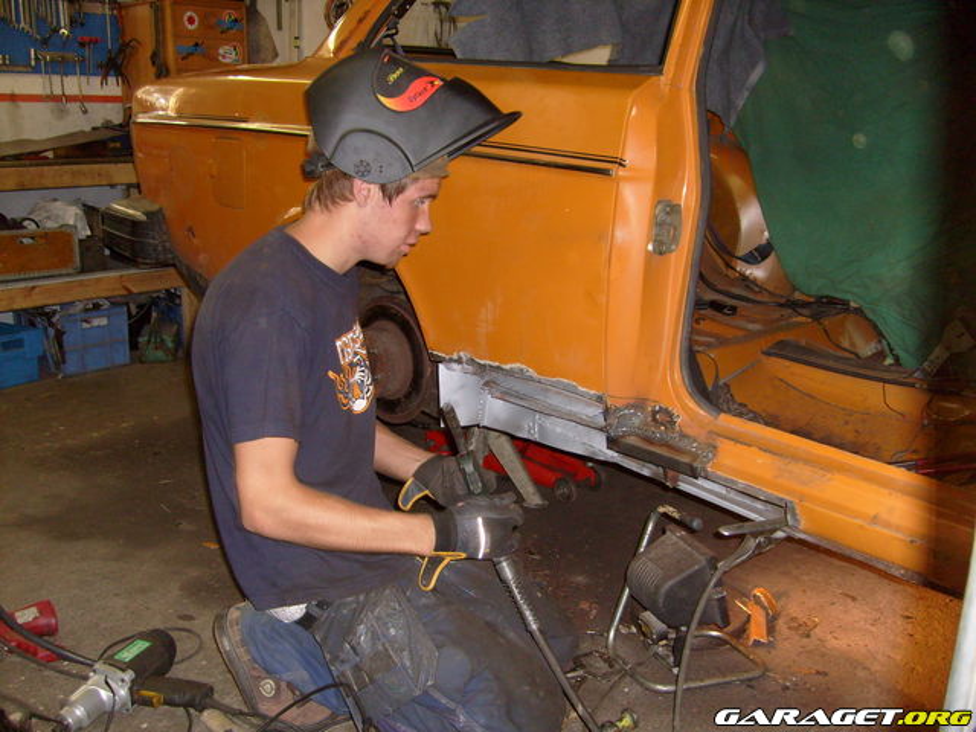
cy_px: 366
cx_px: 488
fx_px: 987
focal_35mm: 35
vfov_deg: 40.7
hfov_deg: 52.6
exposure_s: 1/45
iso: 100
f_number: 2.8
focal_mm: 5.8
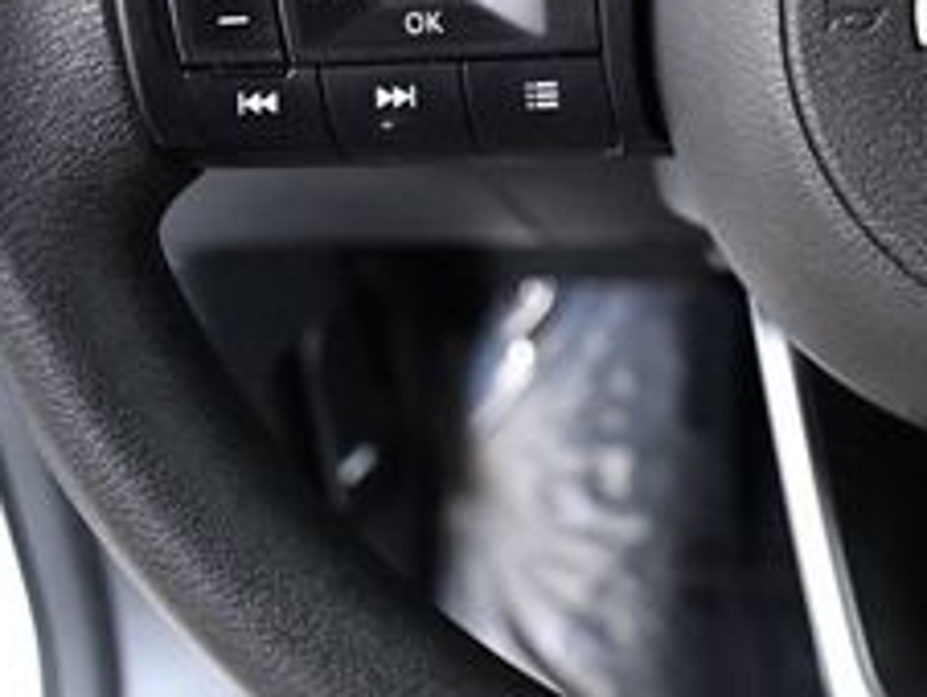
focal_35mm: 106
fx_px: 2842
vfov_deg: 14.0
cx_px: 1091
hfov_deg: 17.7
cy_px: 295
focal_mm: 26
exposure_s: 1/80
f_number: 4.5
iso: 2500
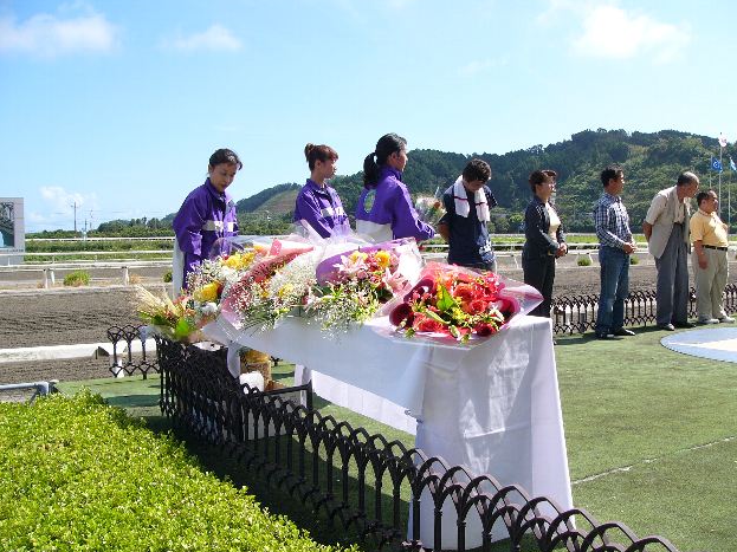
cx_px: 377
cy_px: 274
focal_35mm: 37
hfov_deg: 50.1
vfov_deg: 38.7
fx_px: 788
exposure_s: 1/500
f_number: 4
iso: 50
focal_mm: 6
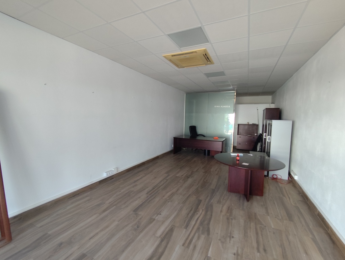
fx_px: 160
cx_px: 172
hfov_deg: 94.5
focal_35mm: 16
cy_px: 130
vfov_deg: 78.2
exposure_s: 1/50
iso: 80
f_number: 2.2
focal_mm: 1.65
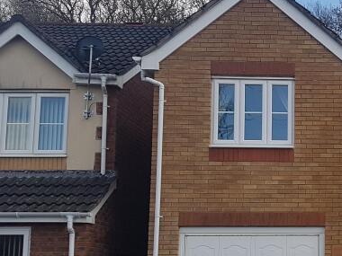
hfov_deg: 25.2
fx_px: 692
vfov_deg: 20.8
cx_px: 403
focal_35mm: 70
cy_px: 199
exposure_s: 1/1580
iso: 40
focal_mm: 4.2
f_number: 1.7
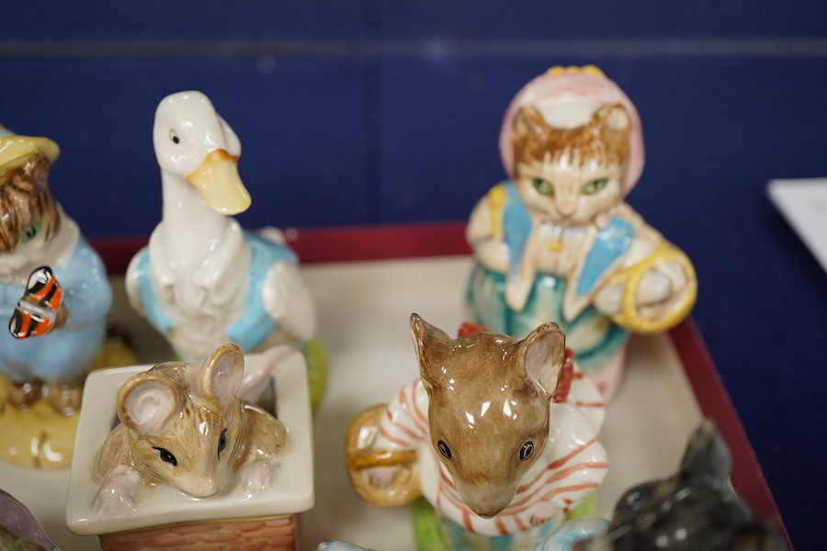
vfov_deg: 29.9
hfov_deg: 43.6
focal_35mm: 45
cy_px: 276
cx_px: 414
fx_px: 1034
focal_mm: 30
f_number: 6.3
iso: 1250
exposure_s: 1/125
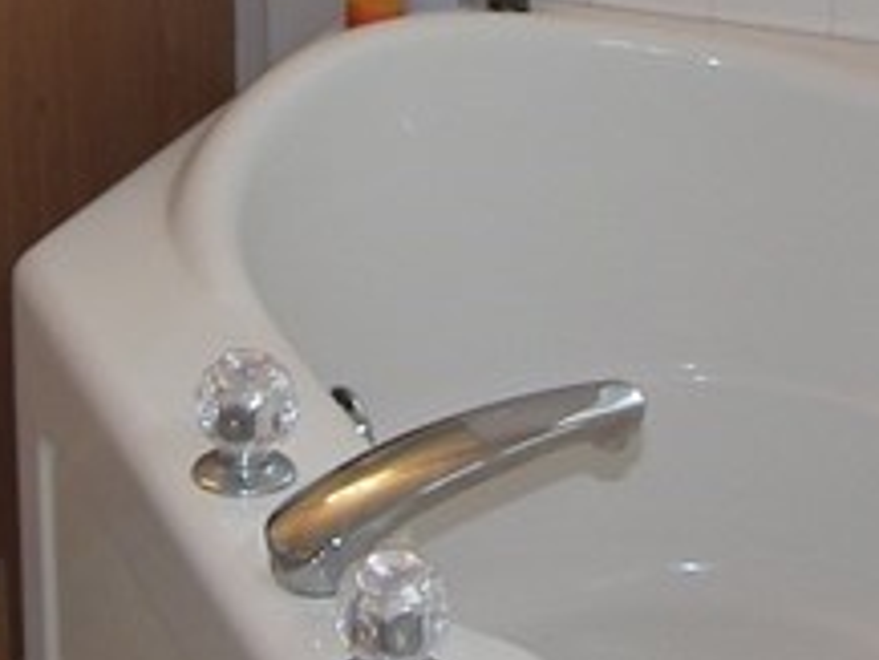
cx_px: 462
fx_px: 2871
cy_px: -154
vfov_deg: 12.8
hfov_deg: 17.4
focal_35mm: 113
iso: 50
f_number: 2.8
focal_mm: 5
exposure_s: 1/40
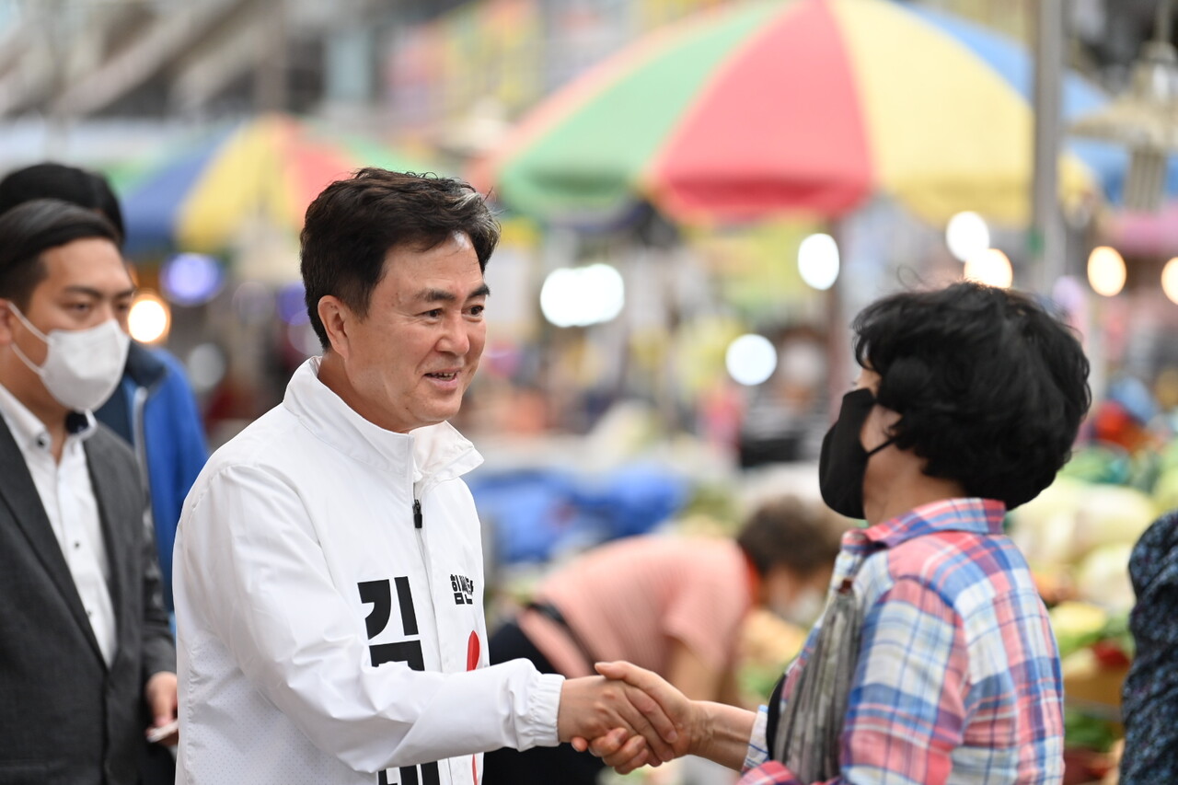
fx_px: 5562
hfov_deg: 12.1
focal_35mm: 170
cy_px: 392
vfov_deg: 8.1
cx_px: 589
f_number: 3.2
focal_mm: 170
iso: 360
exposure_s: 1/200
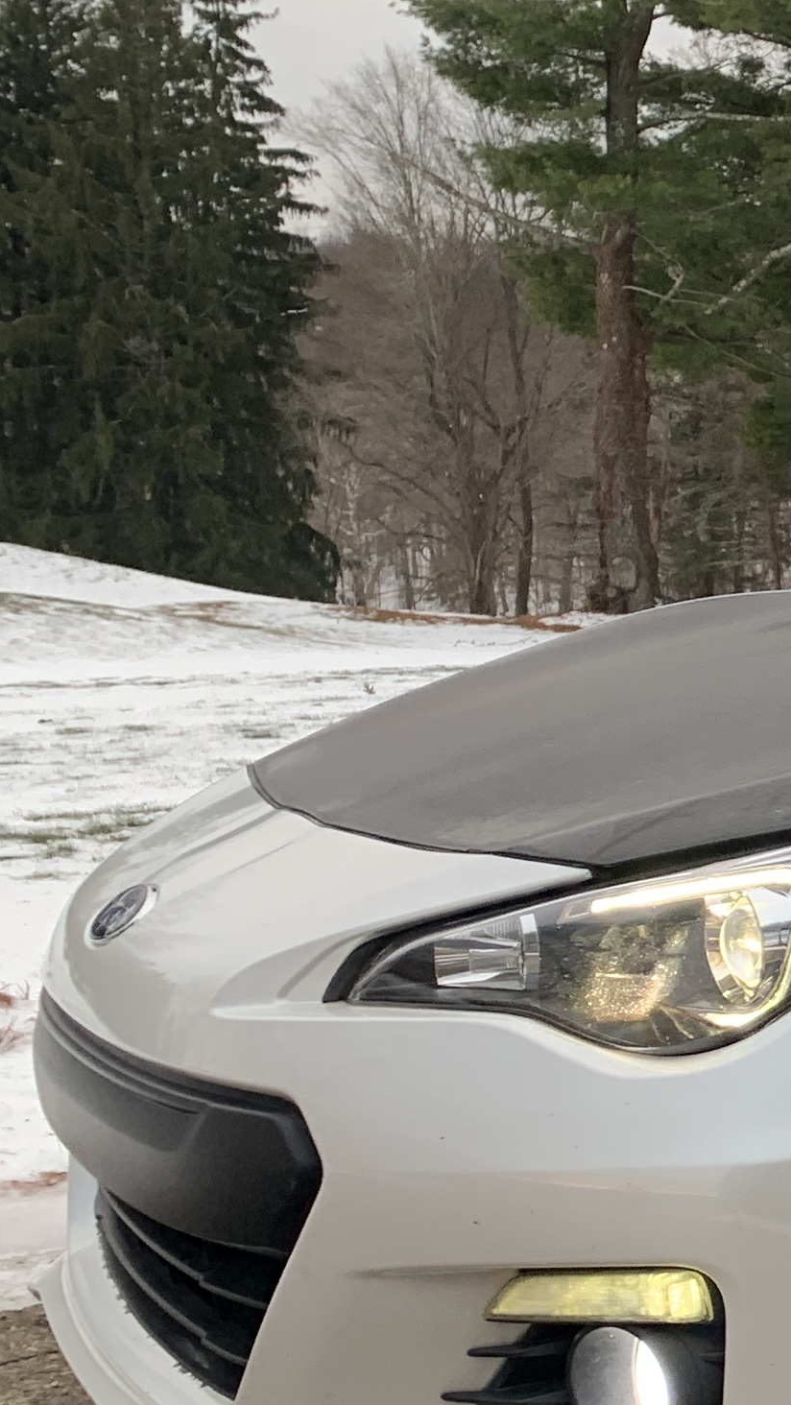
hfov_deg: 12.9
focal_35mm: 78
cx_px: 1721
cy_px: 662
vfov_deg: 27.2
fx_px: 2907
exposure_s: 1/121
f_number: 1.8
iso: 64
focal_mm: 4.25
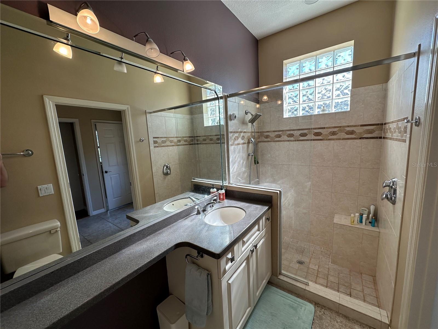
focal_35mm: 14
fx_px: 177
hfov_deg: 102.1
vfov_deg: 85.7
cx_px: 219
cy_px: 164
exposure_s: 1/141
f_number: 2.2
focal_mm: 2.22
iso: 40
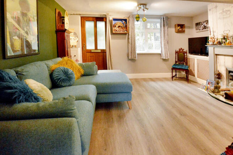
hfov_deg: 100.4
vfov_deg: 77.2
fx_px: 97
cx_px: 116
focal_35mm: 15
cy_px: 78
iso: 4500
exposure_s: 1/15
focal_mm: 10
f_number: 11
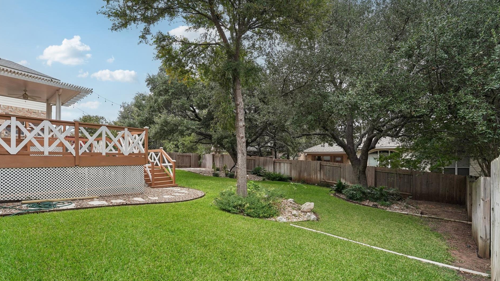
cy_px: 156
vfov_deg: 66.9
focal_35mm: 16
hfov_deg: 99.3
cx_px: 236
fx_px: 212
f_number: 8
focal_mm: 14
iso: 400
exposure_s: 1/100
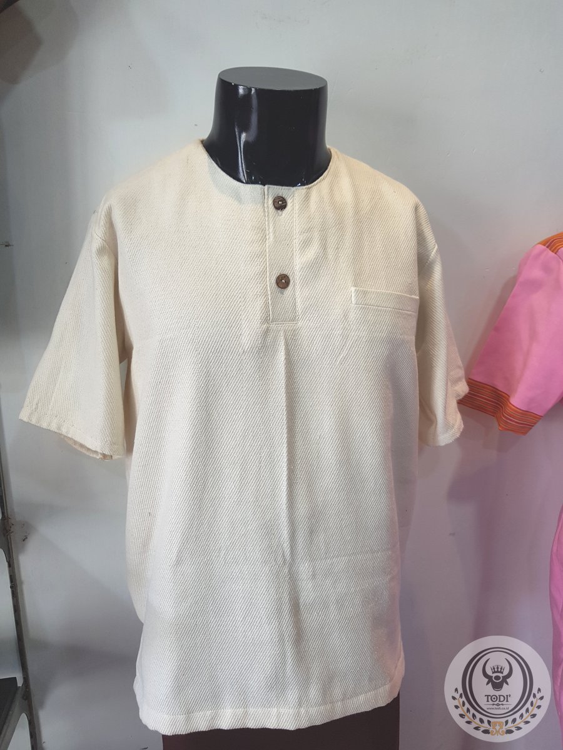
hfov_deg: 53.1
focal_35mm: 26
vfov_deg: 67.3
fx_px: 564
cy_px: 375
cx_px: 282
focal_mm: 4.3
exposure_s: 1/50
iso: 50
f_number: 1.7
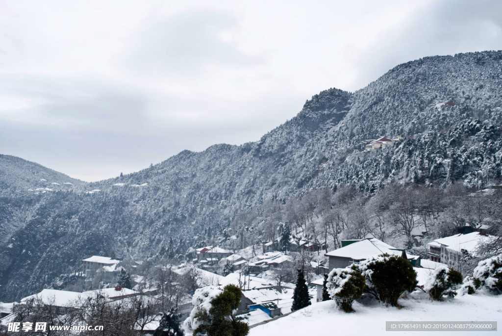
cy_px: 168
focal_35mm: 42
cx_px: 251
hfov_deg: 46.4
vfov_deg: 32.0
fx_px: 586
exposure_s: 1/8
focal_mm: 28
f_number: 11
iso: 100
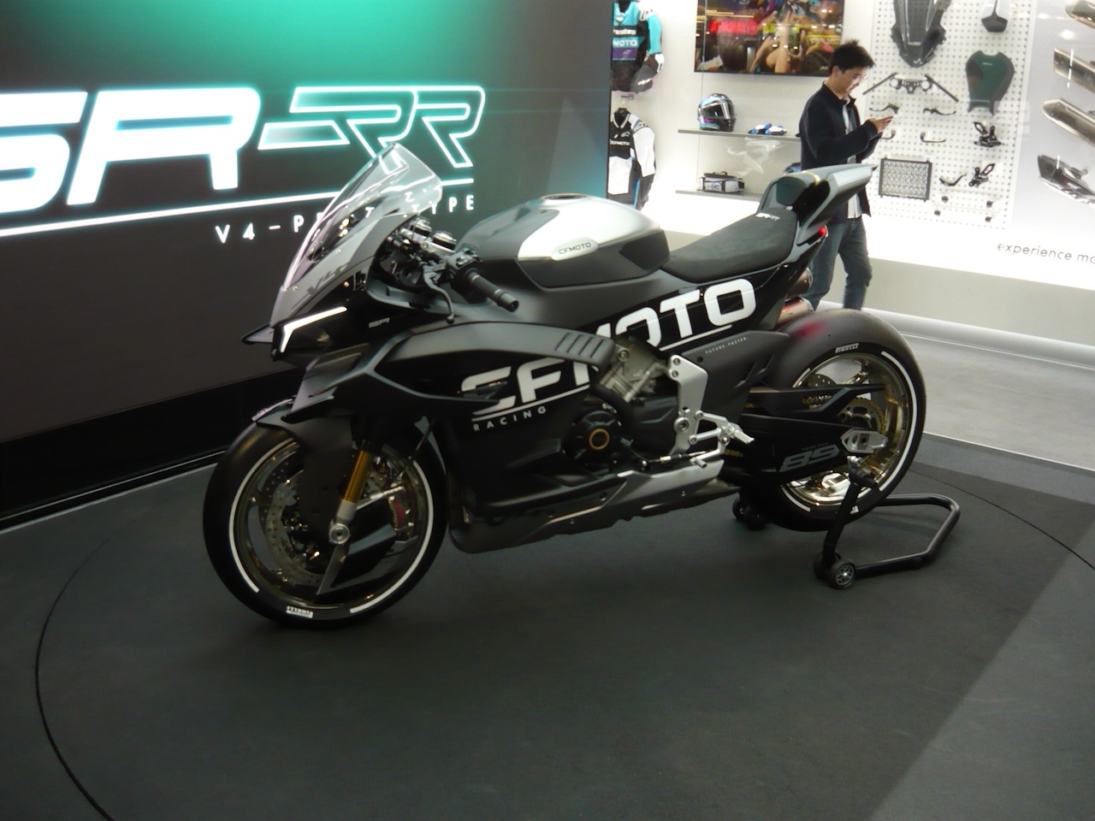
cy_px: 410
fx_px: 1044
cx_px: 548
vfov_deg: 42.9
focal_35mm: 33
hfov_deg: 55.4
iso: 200
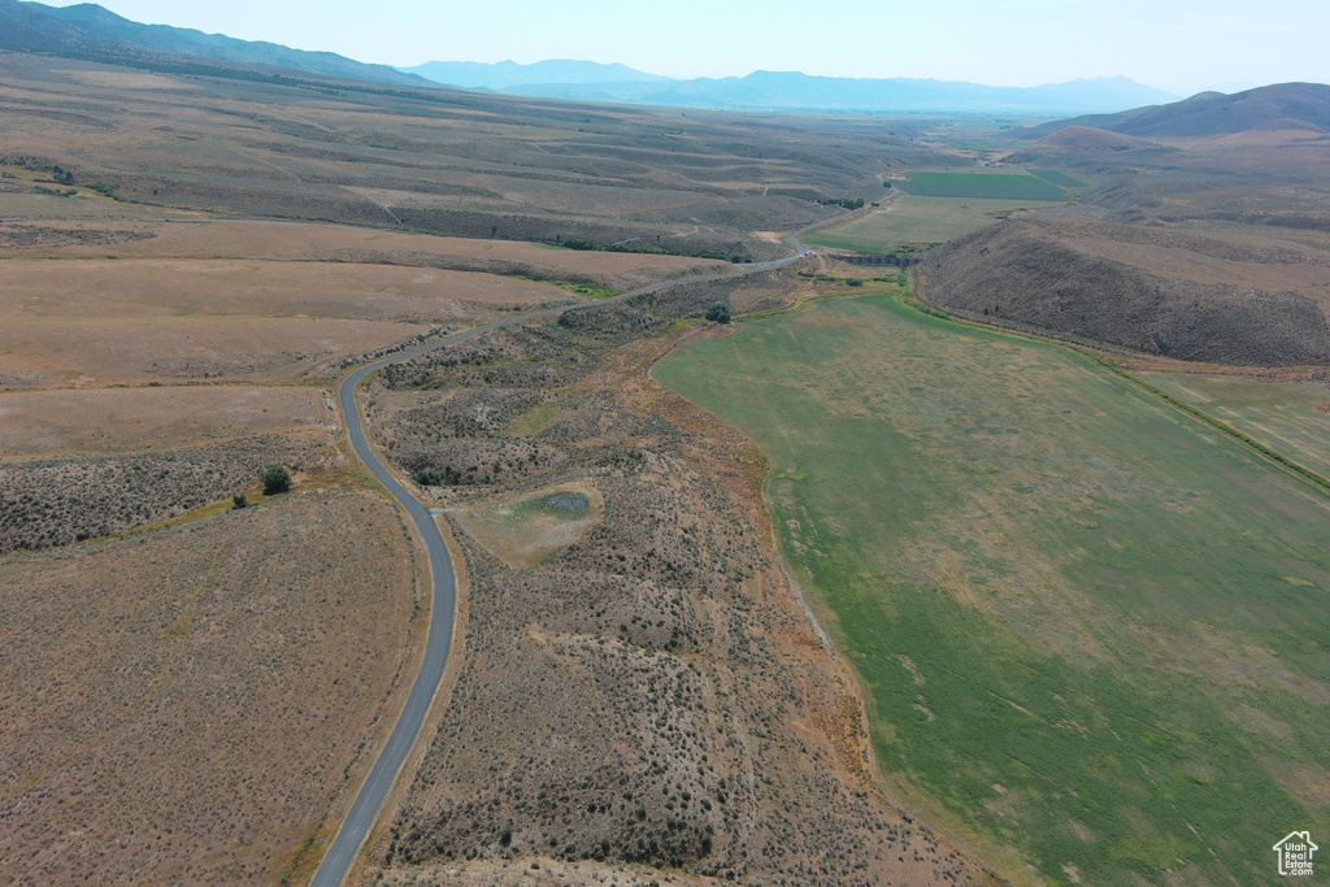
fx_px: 1071
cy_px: 444
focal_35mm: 29
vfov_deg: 45.0
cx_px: 665
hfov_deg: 63.7
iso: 101
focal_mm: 10.57
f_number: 2.8
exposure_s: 1/1462
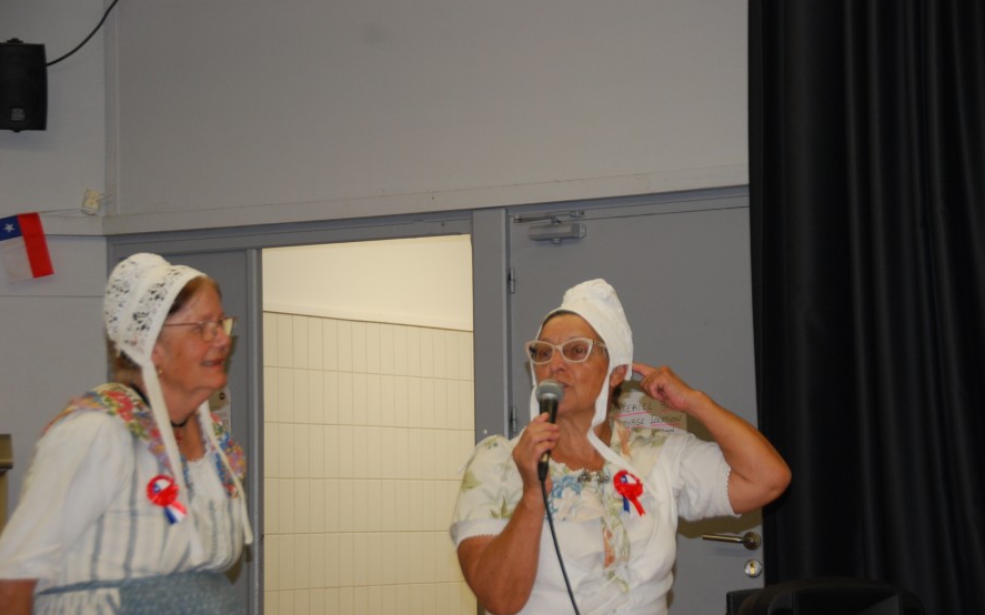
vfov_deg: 12.1
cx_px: 491
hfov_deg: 19.3
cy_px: 316
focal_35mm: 108
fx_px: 2899
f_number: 5
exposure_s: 1/60
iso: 400
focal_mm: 70
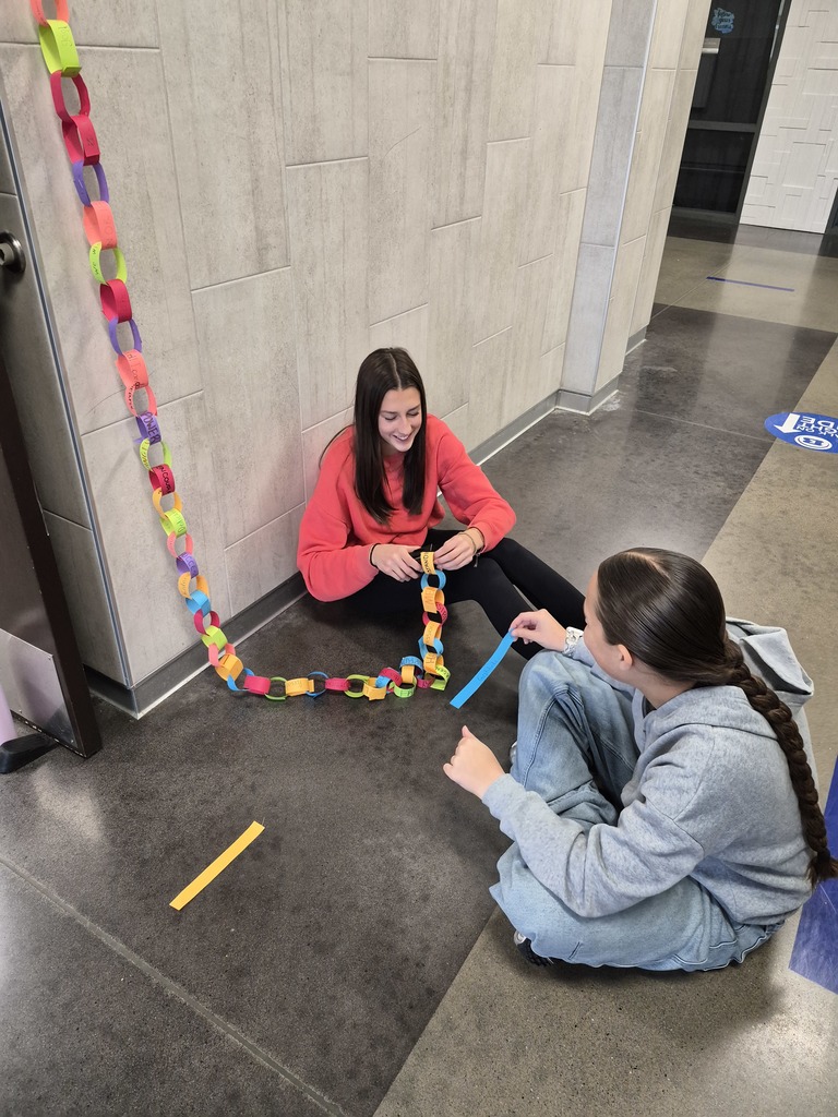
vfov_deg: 73.9
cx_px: 419
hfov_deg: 58.9
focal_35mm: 23
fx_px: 742
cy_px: 558
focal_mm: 5.4
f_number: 1.8
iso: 800
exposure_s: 1/120
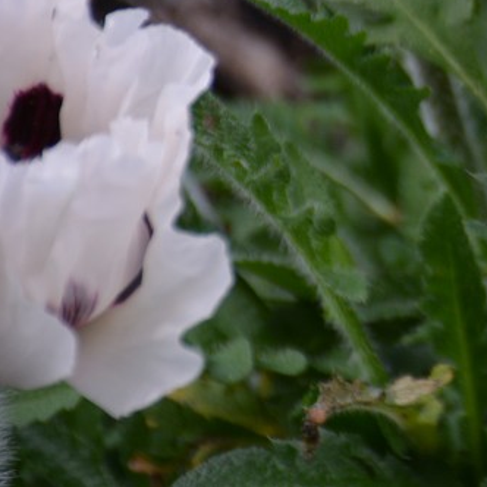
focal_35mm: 413
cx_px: 748
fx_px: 6579
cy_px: -12
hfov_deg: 4.2
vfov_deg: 4.2
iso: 280
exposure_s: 1/500
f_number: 5.6
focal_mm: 105
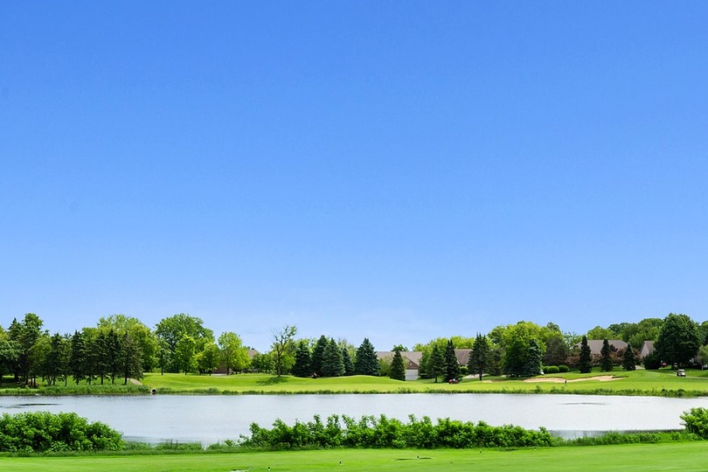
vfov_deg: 22.4
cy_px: 358
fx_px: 1180
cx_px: 371
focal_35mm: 60
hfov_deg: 33.4
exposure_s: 1/250
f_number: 9.5
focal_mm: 20
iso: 200
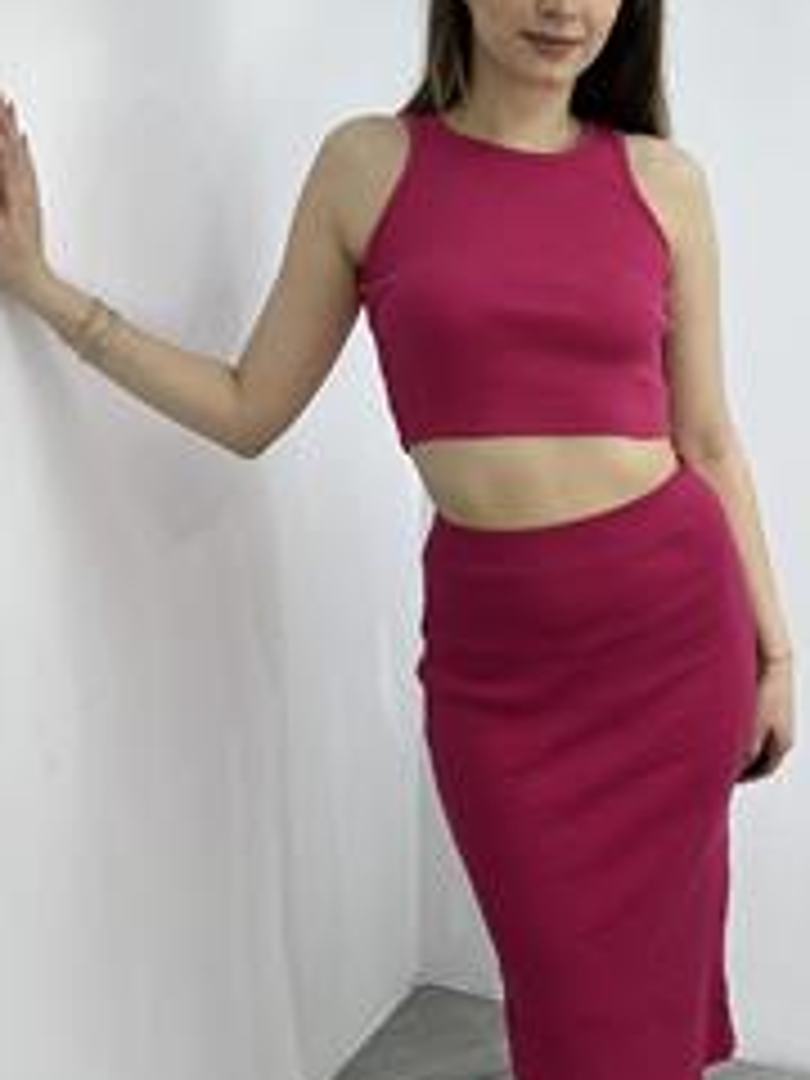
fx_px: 1560
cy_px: 531
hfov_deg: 28.8
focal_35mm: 50
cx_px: 567
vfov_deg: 38.2
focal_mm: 2.69
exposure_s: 1/106
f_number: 1.9
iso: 20
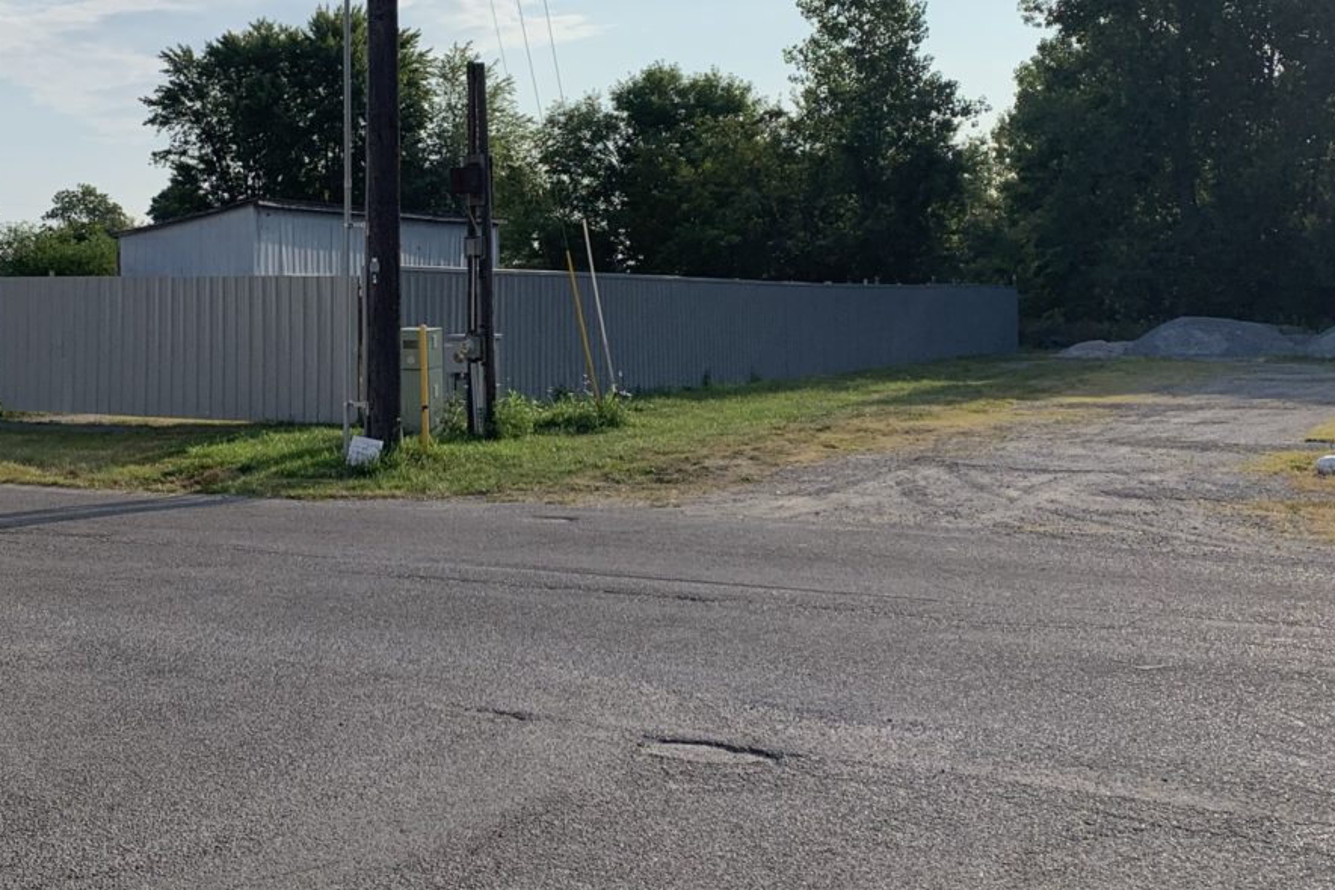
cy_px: 290
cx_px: 461
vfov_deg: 28.4
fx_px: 1742
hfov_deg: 41.5
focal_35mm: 47
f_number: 1.8
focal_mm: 4.25
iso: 25
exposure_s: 1/4902
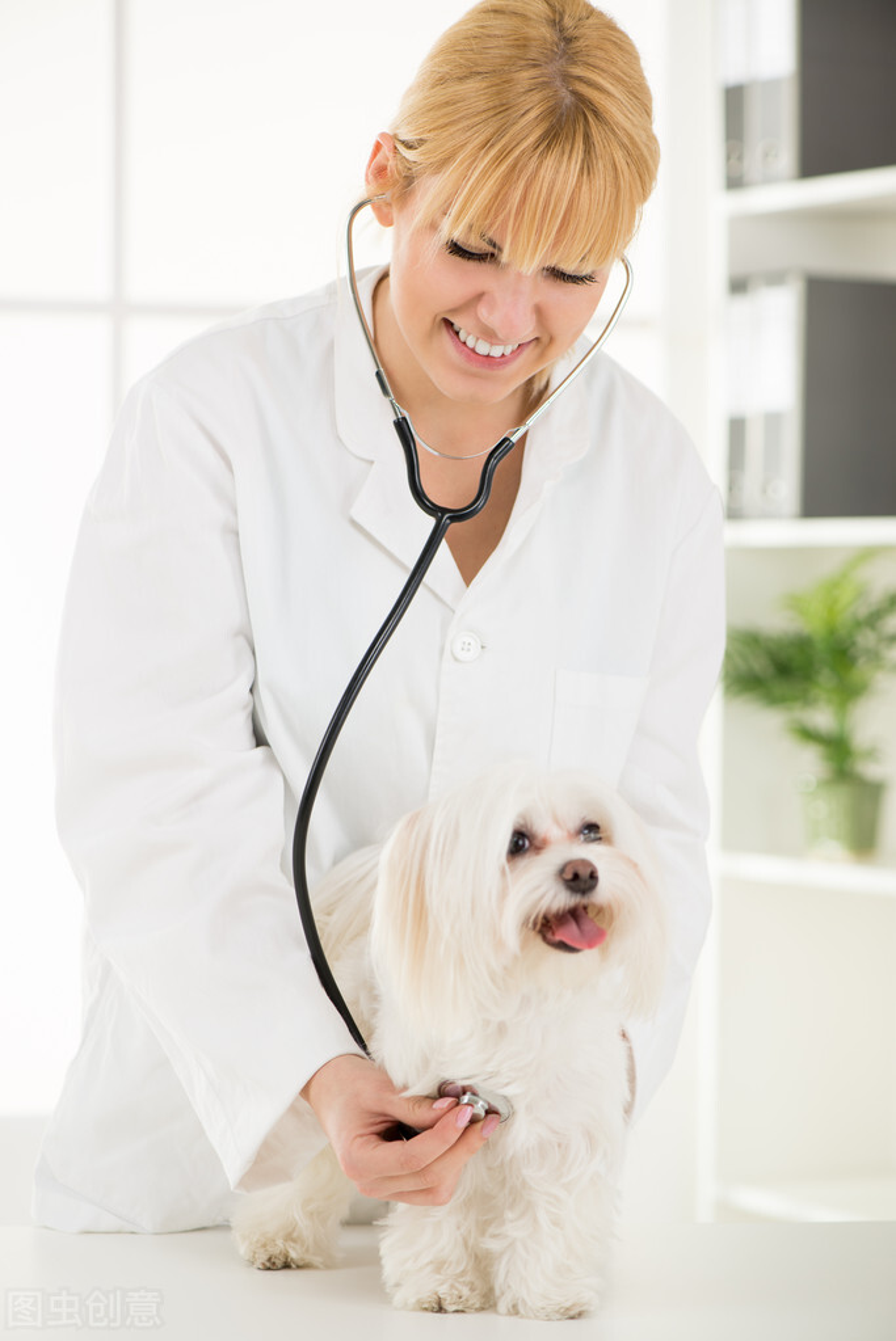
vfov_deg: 19.4
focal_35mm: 105
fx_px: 3916
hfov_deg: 13.1
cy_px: 670
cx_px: 448
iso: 100
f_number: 5
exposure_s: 1/125
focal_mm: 105
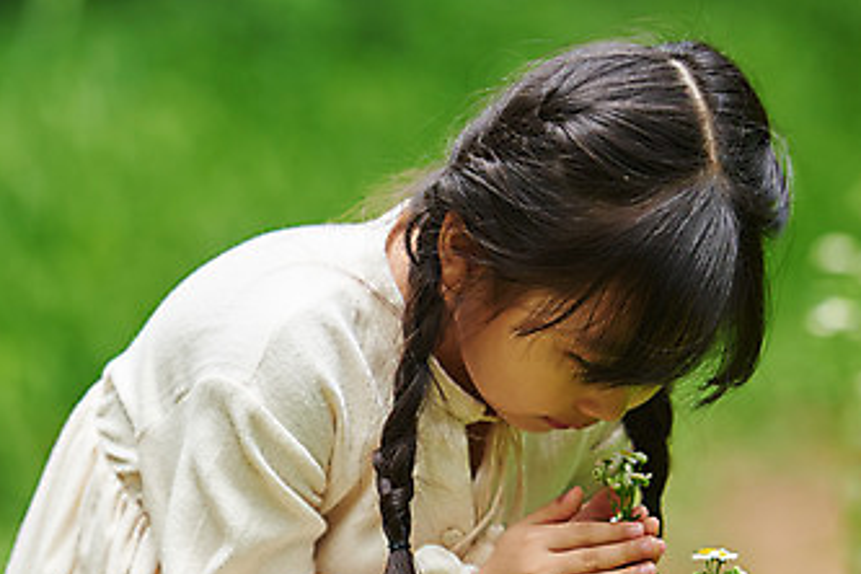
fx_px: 7318
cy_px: 403
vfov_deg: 4.5
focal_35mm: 306
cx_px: 309
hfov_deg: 6.7
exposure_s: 1/800
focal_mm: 170
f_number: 2.8
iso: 400
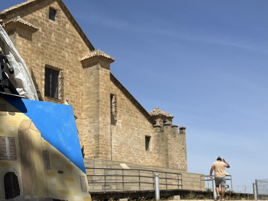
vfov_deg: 28.5
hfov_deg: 36.5
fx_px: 395
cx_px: 64
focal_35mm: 51
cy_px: 117
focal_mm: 5.7
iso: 50
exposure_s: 1/7463
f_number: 1.5
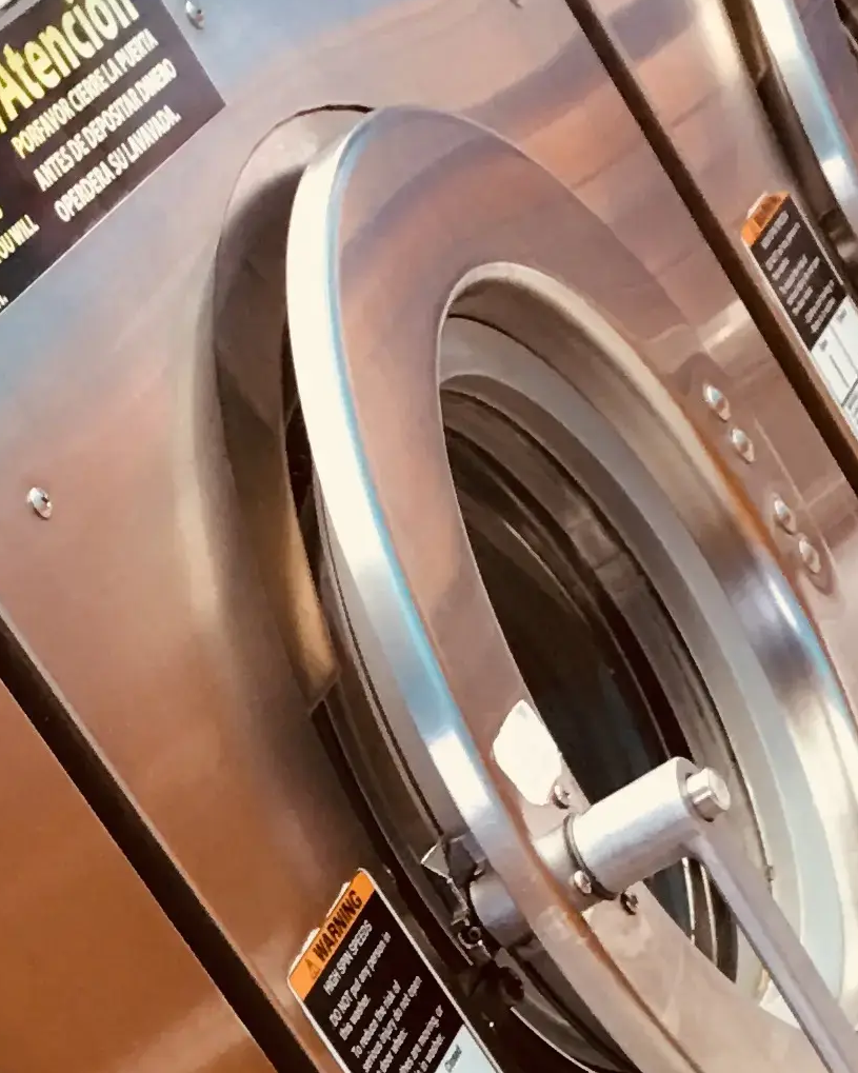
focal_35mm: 112
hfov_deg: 13.6
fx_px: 3556
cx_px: 100
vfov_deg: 15.7
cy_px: 1646
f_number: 2.2
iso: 40
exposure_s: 1/15
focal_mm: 4.15
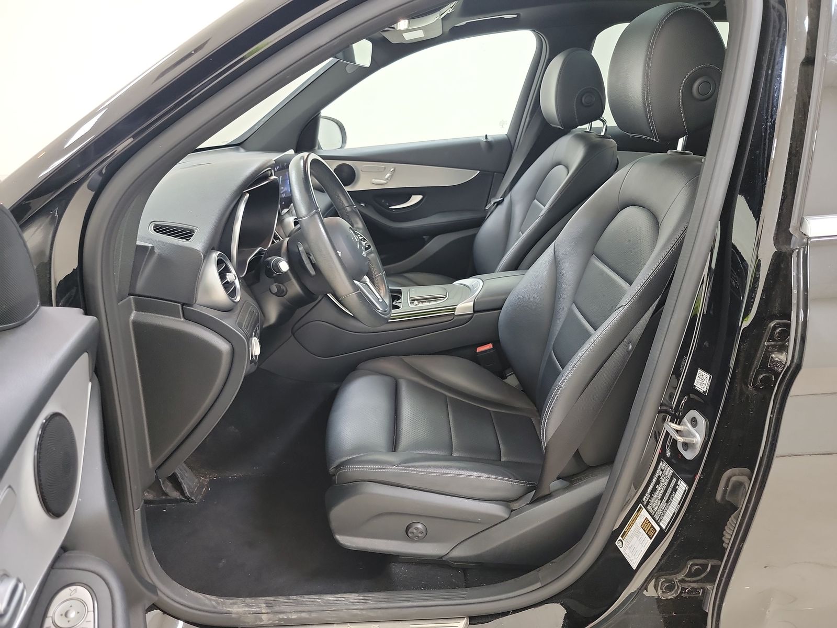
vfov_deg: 56.8
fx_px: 580
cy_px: 314
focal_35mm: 24
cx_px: 418
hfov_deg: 71.6
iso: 421
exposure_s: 1/59
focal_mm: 6.7
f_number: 1.8
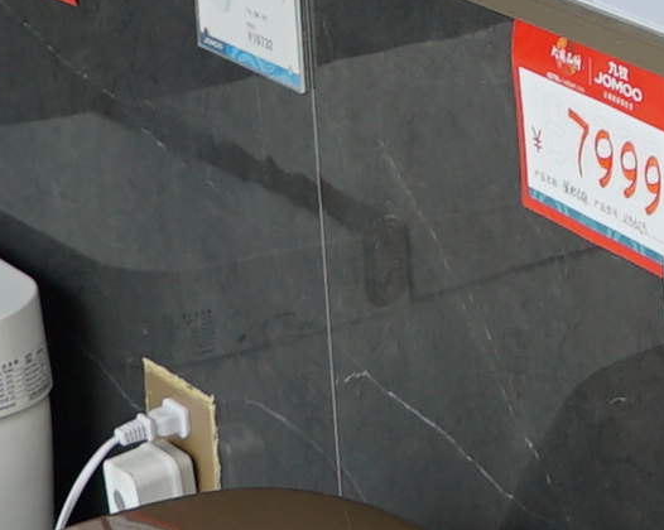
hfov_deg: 10.3
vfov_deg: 8.6
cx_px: 1121
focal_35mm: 178
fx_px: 3495
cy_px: -140
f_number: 4.5
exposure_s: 1/60
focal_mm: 24
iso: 100
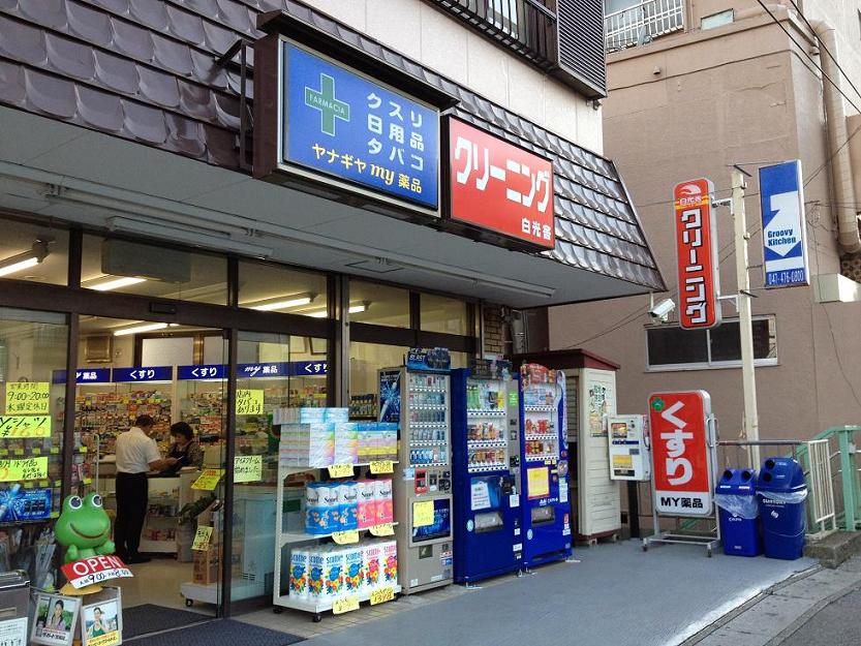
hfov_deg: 52.6
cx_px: 430
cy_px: 323
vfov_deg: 40.7
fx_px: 871
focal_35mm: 35
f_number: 2.4
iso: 80
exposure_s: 1/120
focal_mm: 4.28
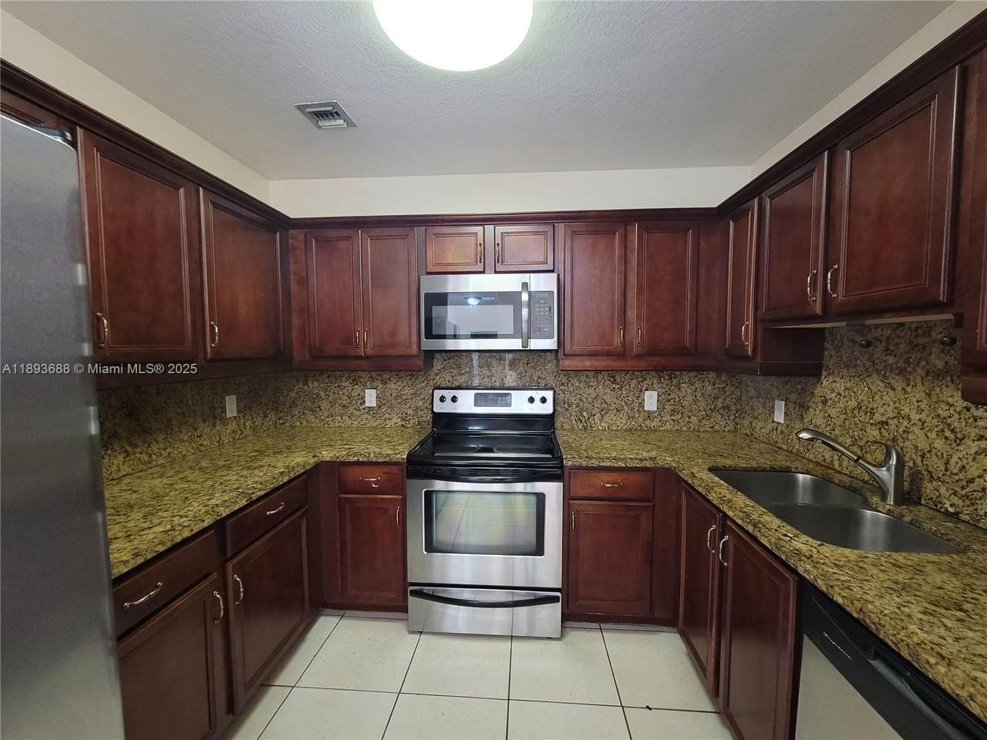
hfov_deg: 106.2
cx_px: 494
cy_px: 370
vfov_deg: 89.9
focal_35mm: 13
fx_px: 371
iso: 500
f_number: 2.2
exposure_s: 1/30
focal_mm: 2.2
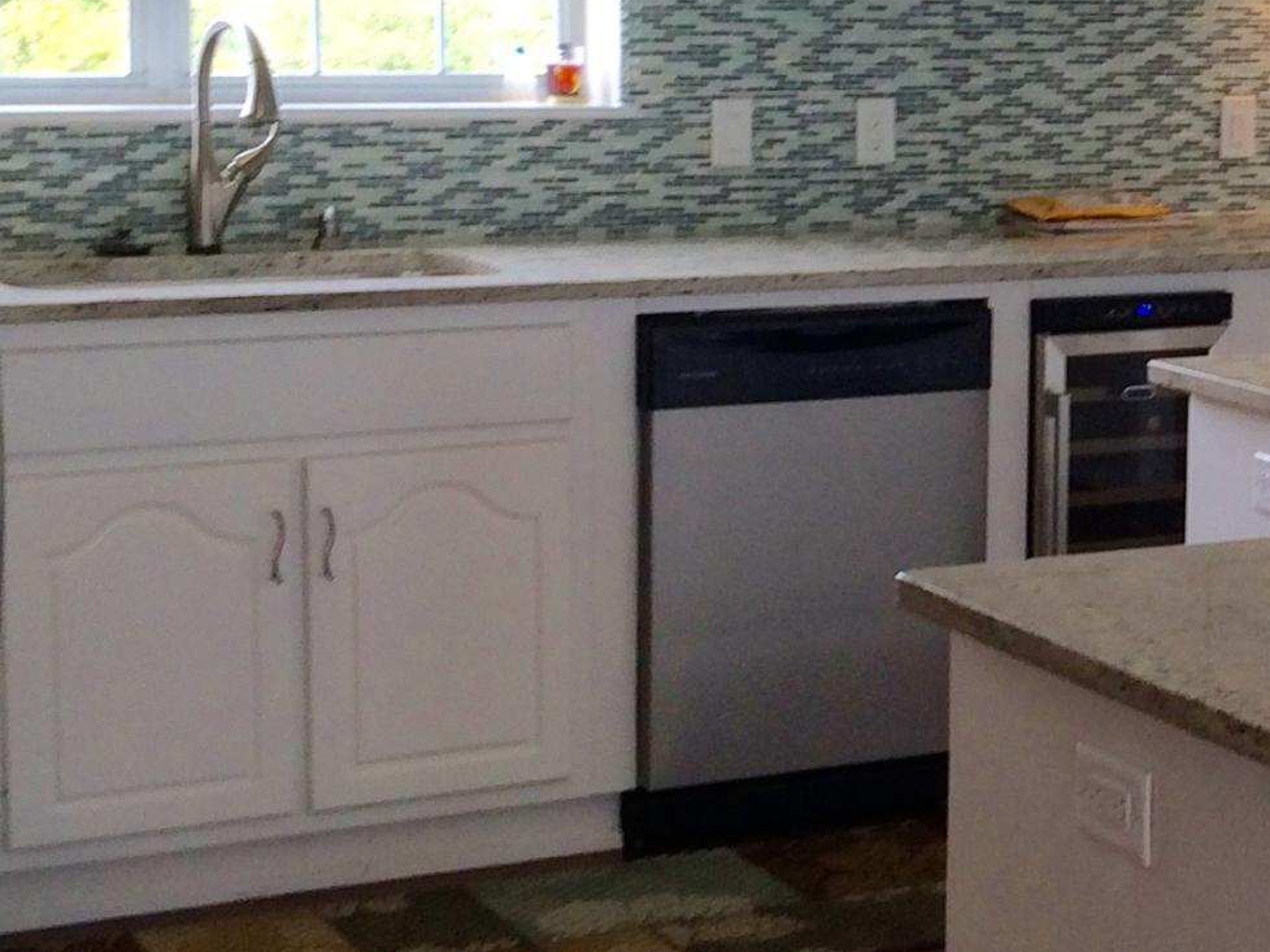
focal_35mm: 89
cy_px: 312
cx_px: 1262
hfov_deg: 21.3
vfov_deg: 16.5
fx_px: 3264
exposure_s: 1/120
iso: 40
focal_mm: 4.15
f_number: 2.2
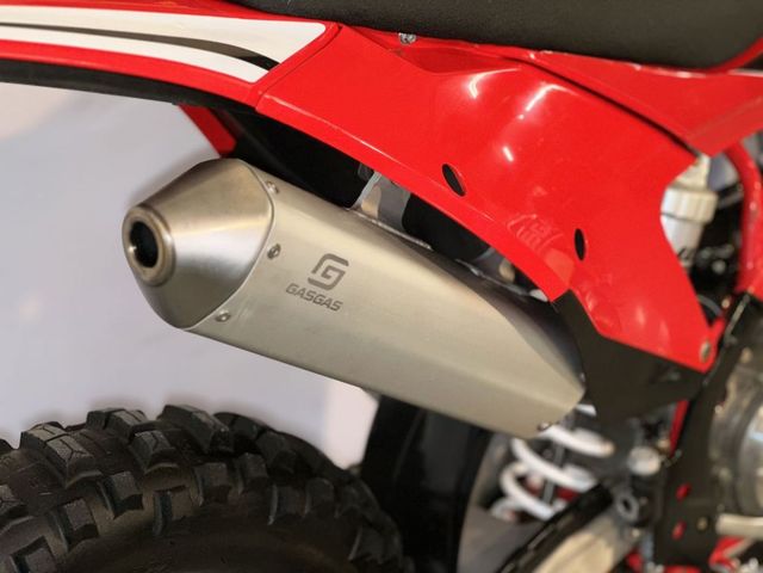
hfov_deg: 25.3
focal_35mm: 77
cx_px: 382
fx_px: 1697
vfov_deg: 19.1
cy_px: 286
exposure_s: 1/33
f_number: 2.8
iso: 100
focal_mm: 9
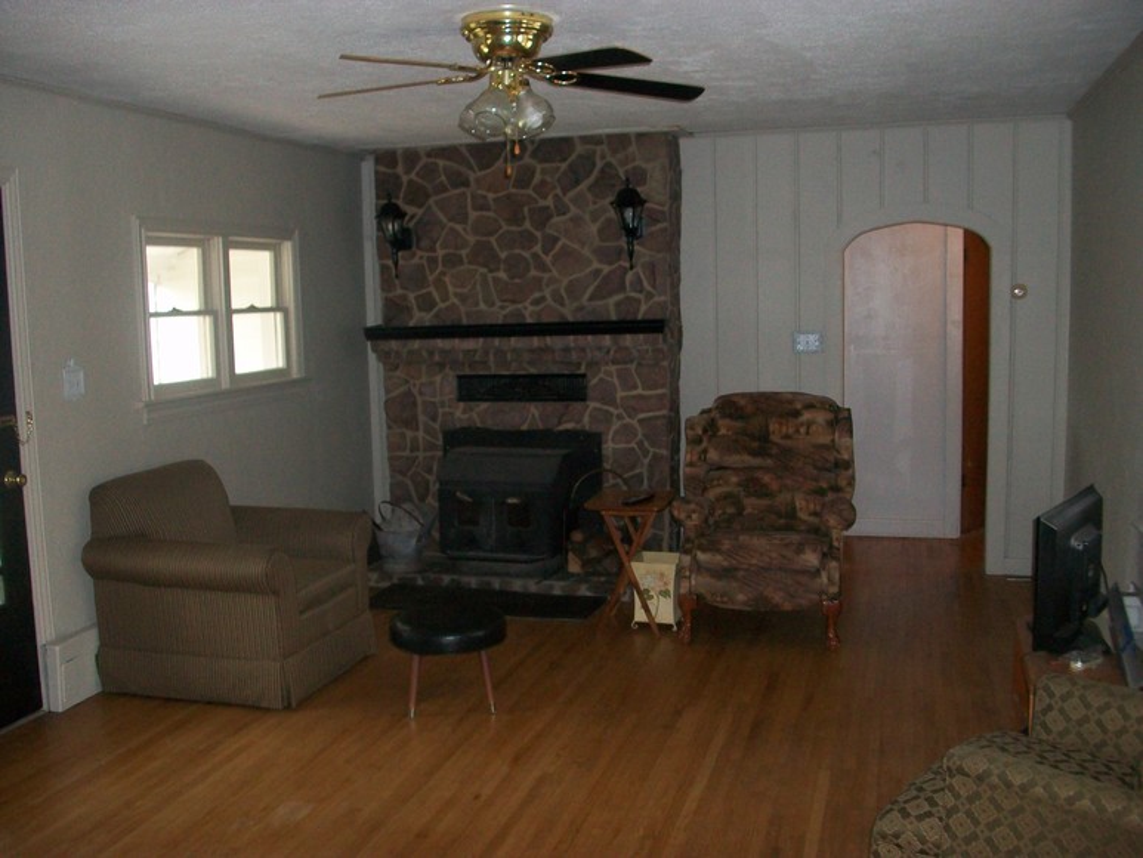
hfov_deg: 54.0
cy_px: 429
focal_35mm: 34
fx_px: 1123
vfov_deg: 41.8
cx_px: 572
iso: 160
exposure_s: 1/60
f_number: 2.8
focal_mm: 5.7
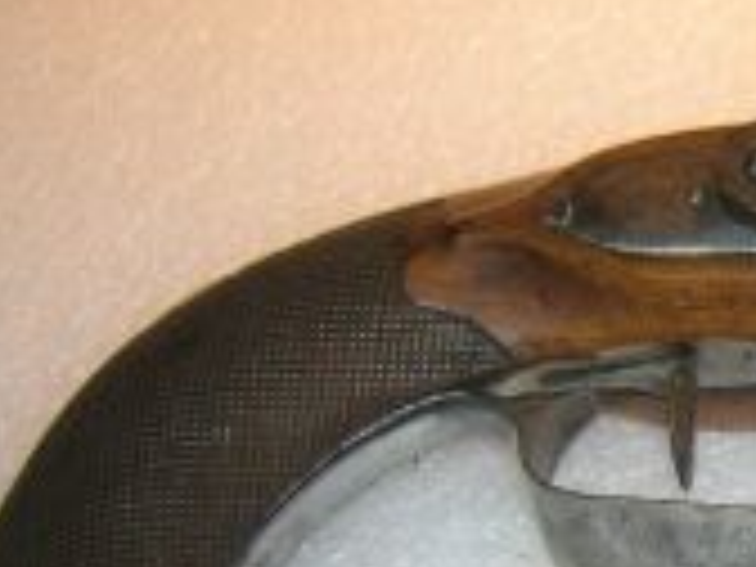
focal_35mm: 111
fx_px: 2424
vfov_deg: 13.3
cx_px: 1071
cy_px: 441
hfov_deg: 16.4
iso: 50
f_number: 2.9
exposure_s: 1/60.1
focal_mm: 5.7
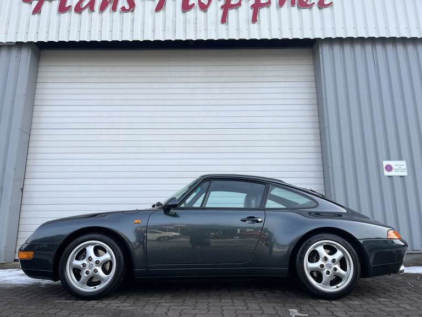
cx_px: 211
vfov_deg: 53.1
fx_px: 317
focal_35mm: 26
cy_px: 158
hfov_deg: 67.3
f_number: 1.6
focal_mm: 5.1
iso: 50
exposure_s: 1/1199
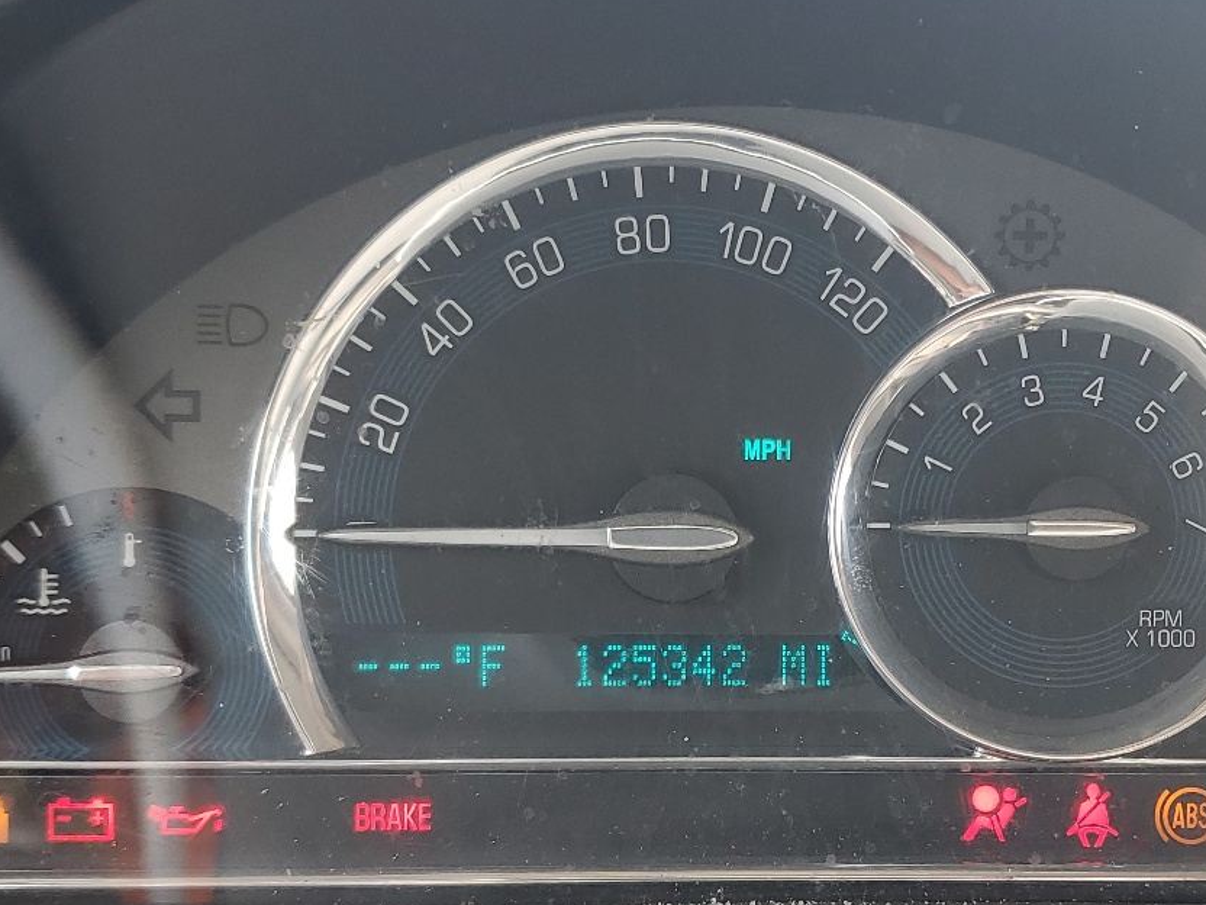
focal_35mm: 50
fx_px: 1742
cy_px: 619
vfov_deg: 28.9
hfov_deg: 38.1
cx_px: 690
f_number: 1.5
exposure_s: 1/100
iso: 54
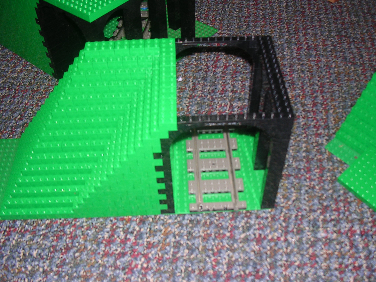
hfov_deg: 49.0
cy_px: 141
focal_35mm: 38
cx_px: 188
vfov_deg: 37.7
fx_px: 413
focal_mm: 5.8
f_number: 2.8
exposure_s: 1/60.1
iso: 100
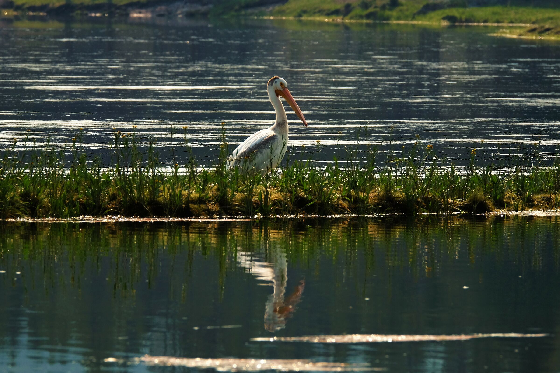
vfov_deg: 2.3
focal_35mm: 600
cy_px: 186
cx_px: 280
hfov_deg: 3.4
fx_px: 9333
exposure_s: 1/420
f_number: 11
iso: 200
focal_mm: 400
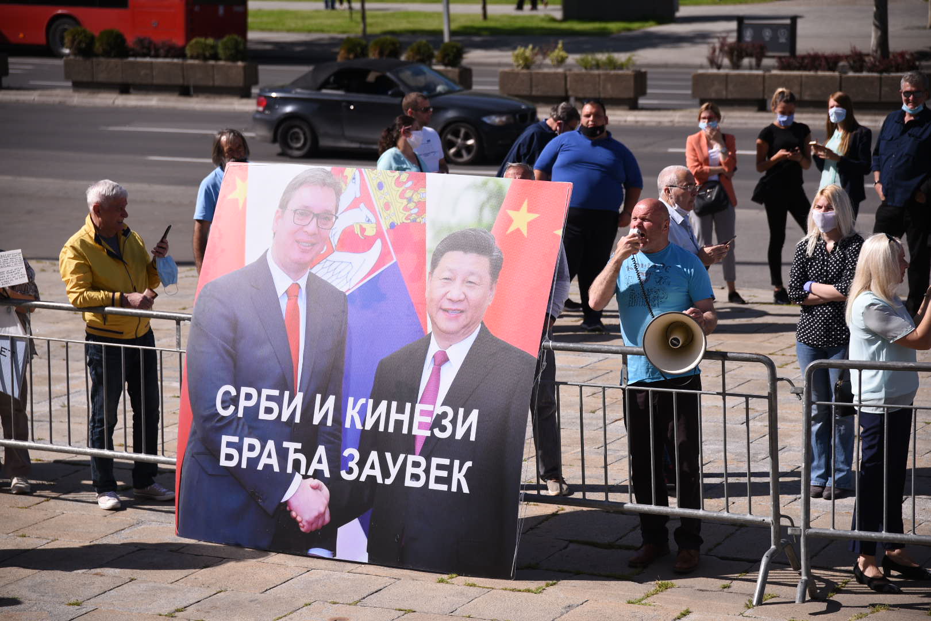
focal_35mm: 105
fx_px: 2715
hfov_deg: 19.5
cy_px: 310
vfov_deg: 13.0
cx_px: 466
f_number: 4
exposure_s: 1/1250
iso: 125
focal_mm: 105
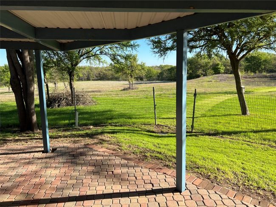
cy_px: 104
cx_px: 138
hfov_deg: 67.3
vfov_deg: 53.1
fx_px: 207
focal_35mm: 26
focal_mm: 5.7
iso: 50
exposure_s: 1/1669
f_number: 1.5
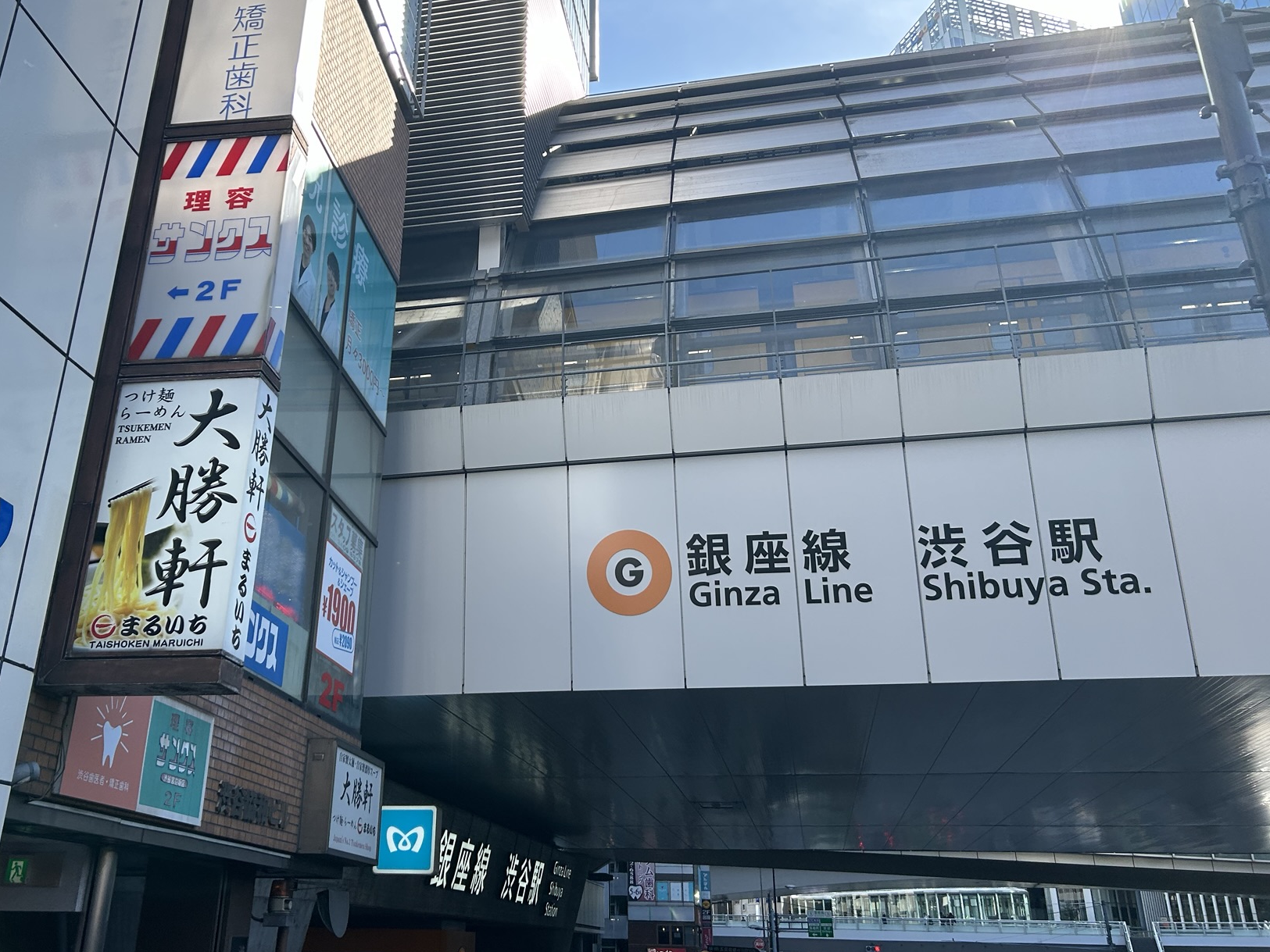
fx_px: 1174
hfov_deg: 56.4
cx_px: 516
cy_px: 409
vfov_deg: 44.1
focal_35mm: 32
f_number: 1.5
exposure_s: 1/1698
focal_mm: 5.7
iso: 50
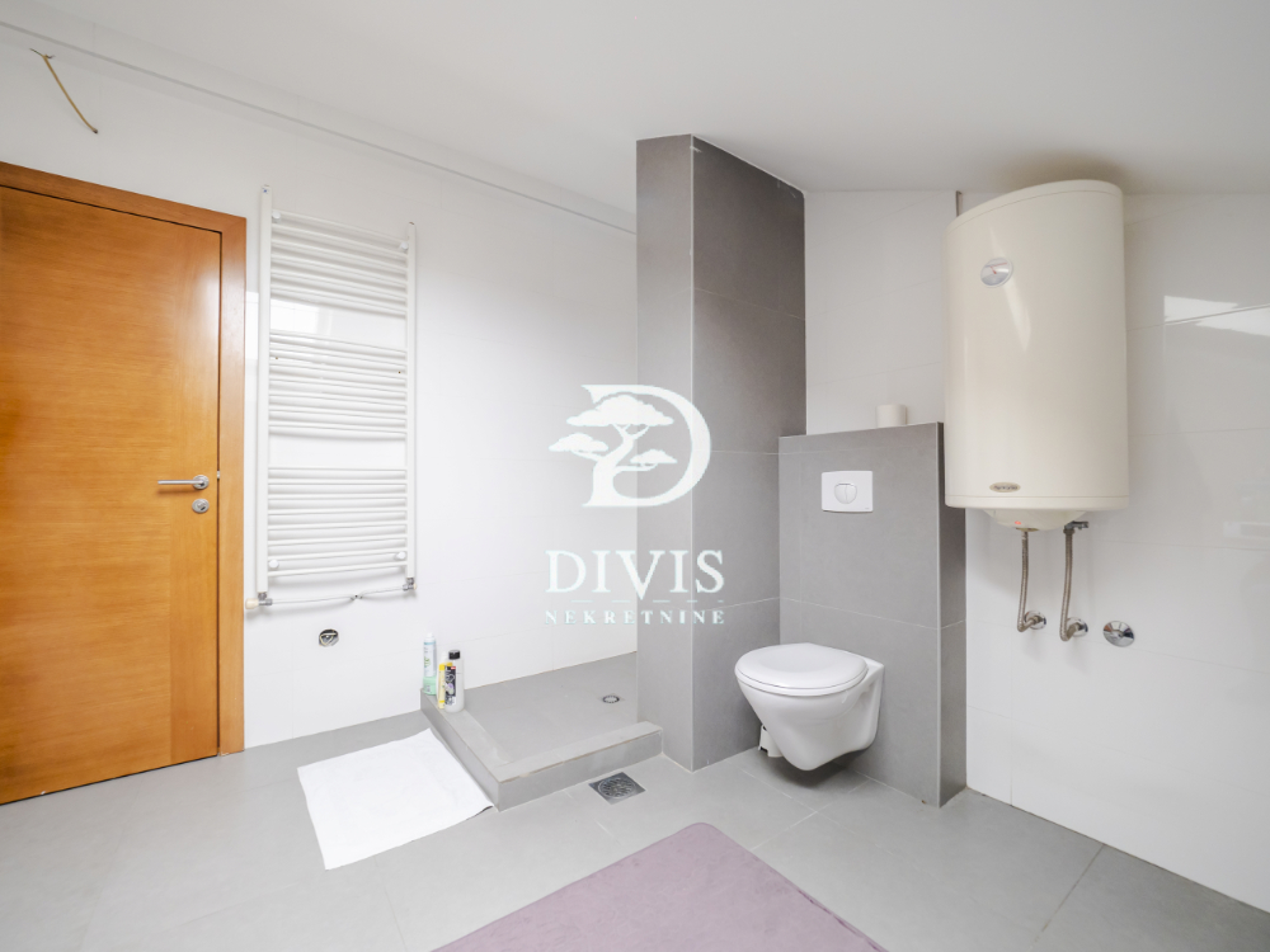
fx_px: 514
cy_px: 476
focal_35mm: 14
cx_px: 635
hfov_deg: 102.1
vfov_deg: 85.7
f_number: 4
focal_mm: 7
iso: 400
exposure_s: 1/25
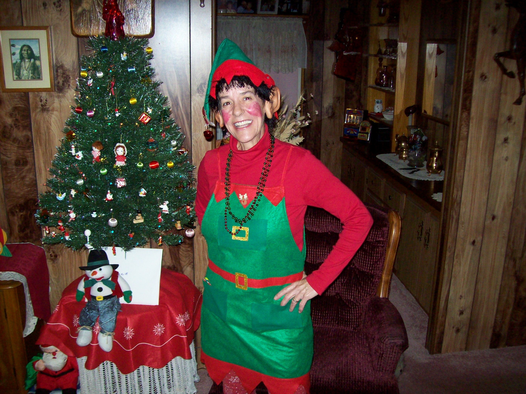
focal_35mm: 36
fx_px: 547
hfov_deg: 51.4
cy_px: 197
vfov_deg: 39.6
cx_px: 263
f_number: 2.7
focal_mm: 6
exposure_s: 1/64
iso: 200
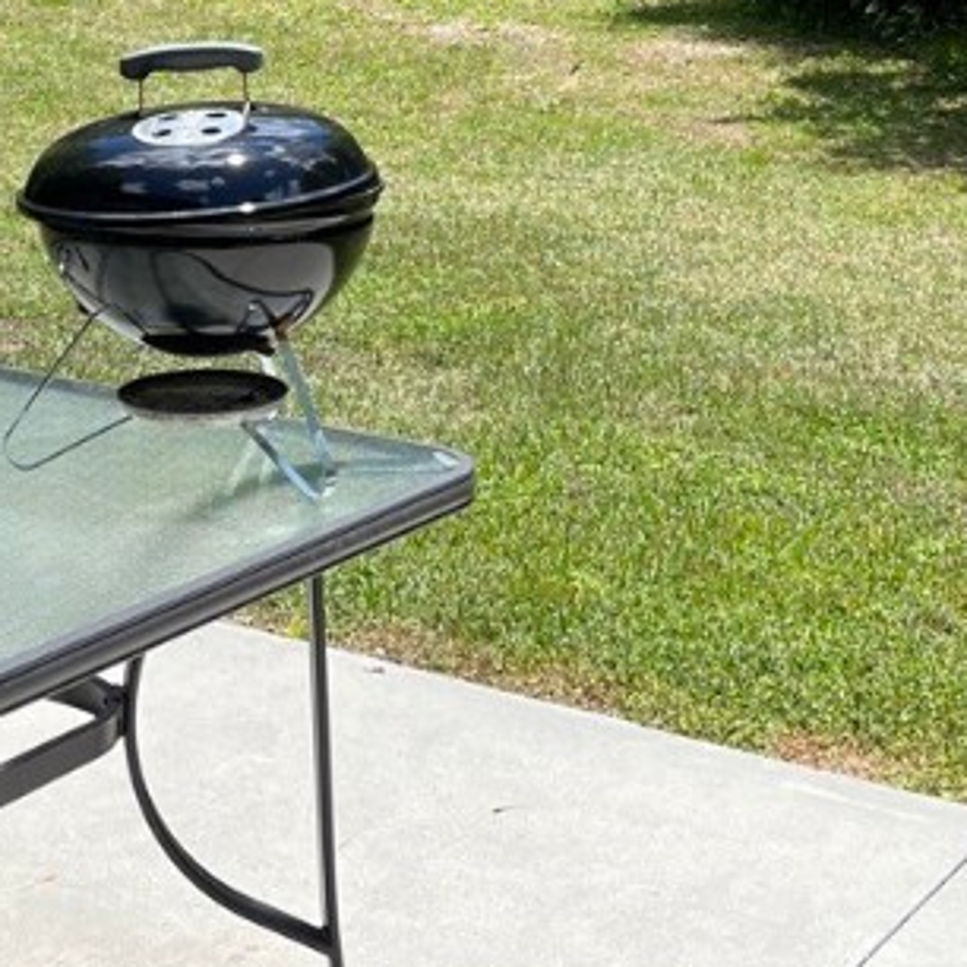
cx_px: 389
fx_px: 2434
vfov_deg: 21.3
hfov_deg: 22.4
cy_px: -101
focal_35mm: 77
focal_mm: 5.1
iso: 50
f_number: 1.6
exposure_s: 1/1923
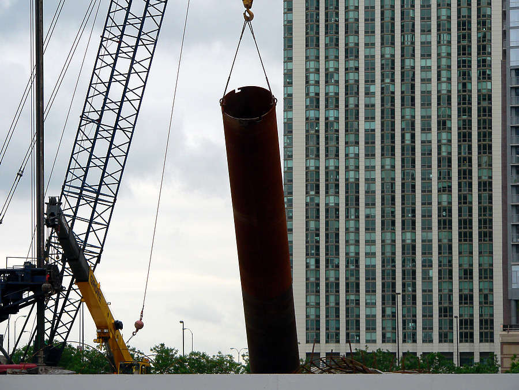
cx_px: 260
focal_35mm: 164
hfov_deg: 12.0
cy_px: 195
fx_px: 2459
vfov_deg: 9.1
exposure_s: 1/500
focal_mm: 27.2
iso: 80
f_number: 3.7
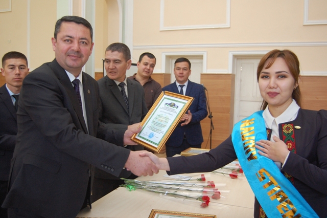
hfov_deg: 57.2
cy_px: 109
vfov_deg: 39.9
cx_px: 164
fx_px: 300
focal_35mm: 33
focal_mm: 22
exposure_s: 1/60
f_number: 4
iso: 1000
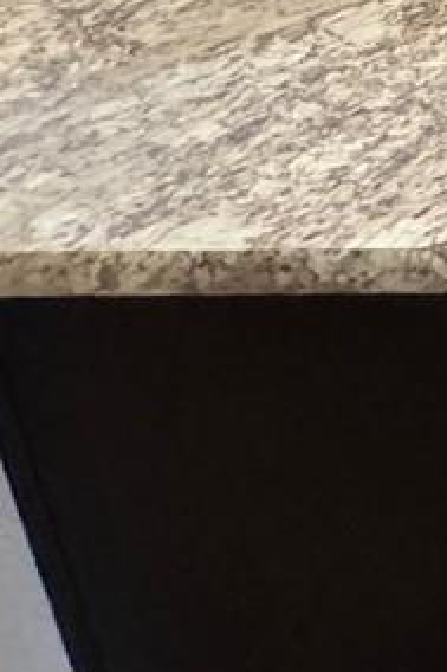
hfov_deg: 11.2
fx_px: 1529
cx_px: 1306
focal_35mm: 82
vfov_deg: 21.0
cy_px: -336
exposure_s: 1/60
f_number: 2.2
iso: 800
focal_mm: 2.22
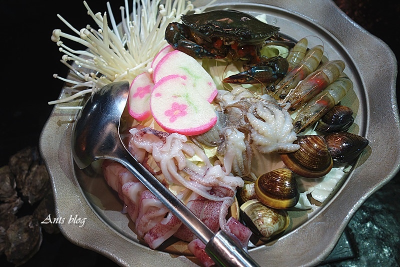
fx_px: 355
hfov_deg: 58.7
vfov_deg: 41.1
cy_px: 134
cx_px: 200
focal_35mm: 32
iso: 200
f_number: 2.5
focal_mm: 11.89
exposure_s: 1/40
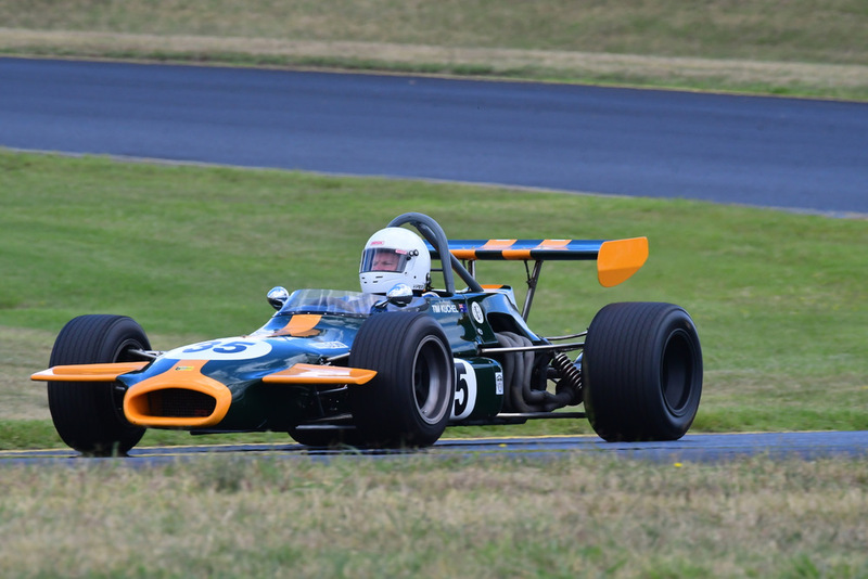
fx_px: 14109
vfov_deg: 2.4
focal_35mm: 585
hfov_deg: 3.5
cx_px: 434
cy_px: 290
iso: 1000
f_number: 11
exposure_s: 1/640
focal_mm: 390
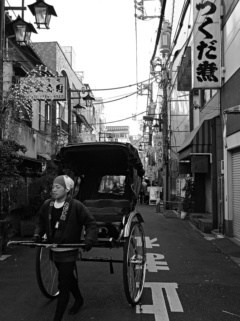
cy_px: 160
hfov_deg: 36.0
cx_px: 120
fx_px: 370
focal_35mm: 40
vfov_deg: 46.8
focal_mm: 6.5
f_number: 4
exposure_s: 1/125
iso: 125
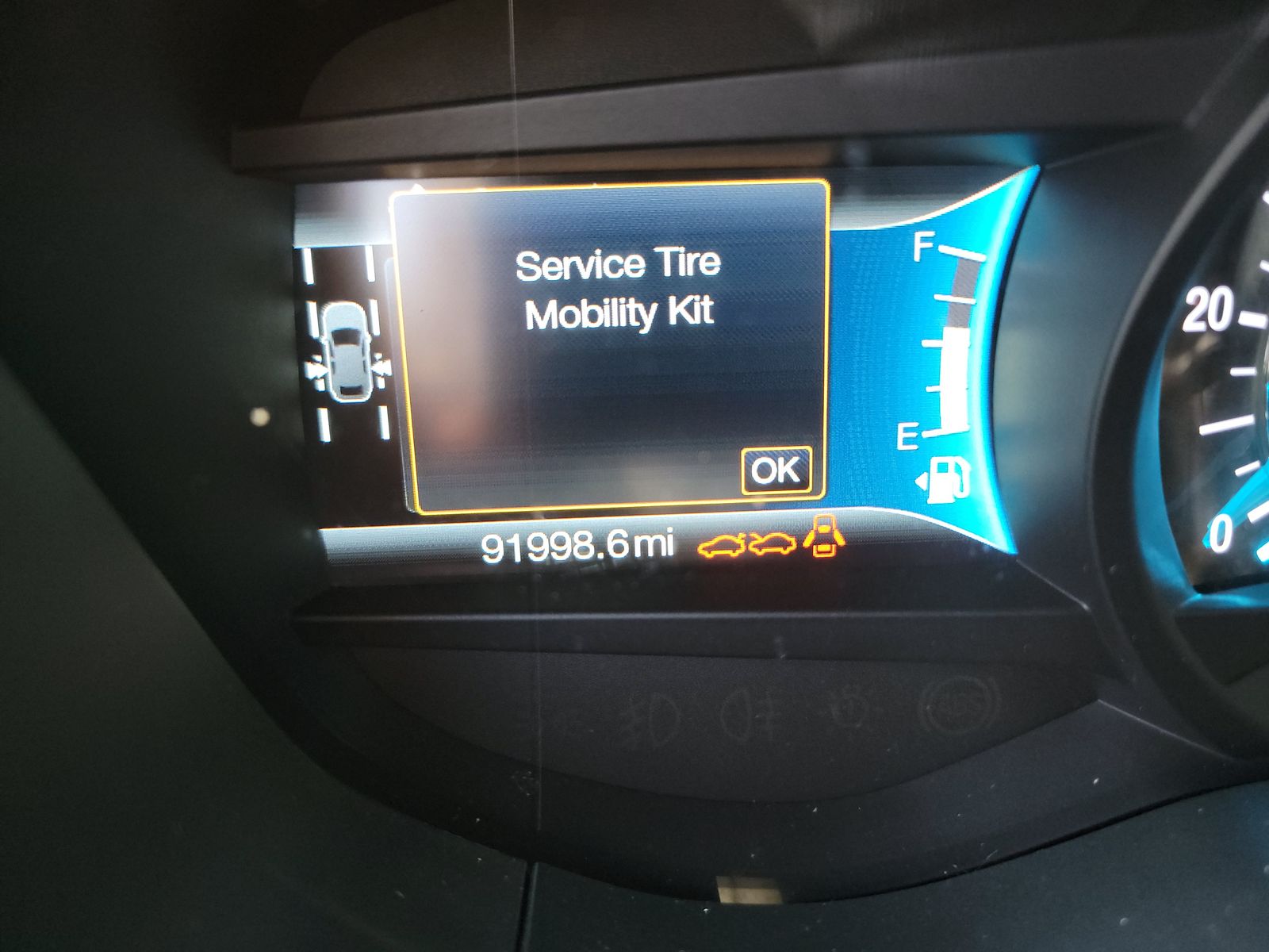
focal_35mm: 24
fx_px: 880
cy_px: 476
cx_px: 634
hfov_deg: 71.6
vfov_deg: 56.8
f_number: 1.8
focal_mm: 6.7
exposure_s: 1/30
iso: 903
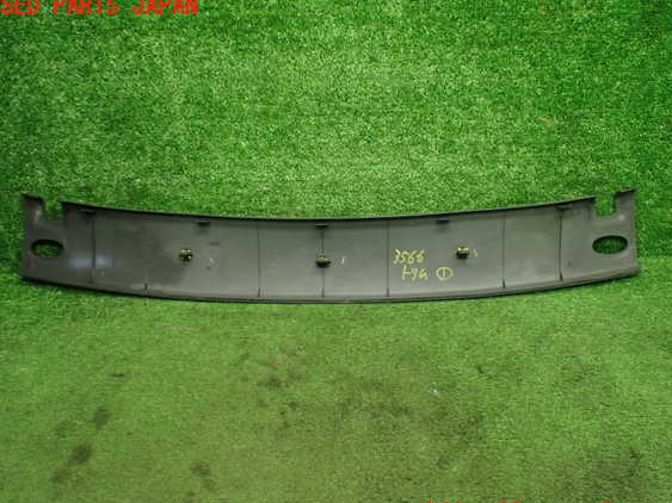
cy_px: 260
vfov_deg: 44.1
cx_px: 339
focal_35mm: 32
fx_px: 621
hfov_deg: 56.8
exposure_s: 1/125
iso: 640
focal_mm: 5.4
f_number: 2.3
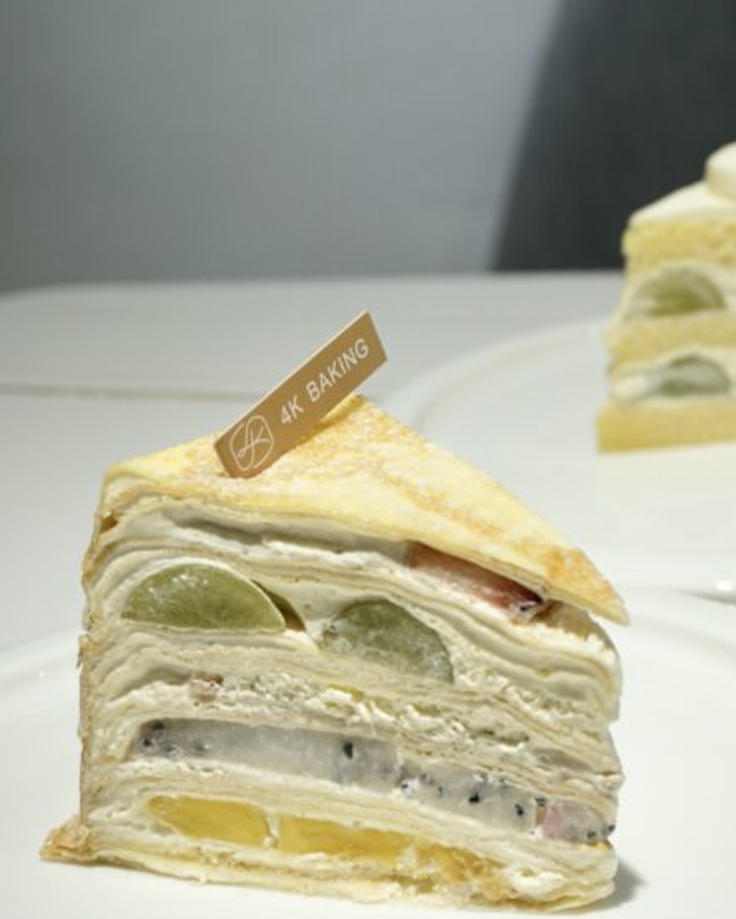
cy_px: 447
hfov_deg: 20.4
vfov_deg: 26.0
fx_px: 1986
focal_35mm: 73
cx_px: 724
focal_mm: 28
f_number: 4.5
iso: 160
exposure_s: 1/60
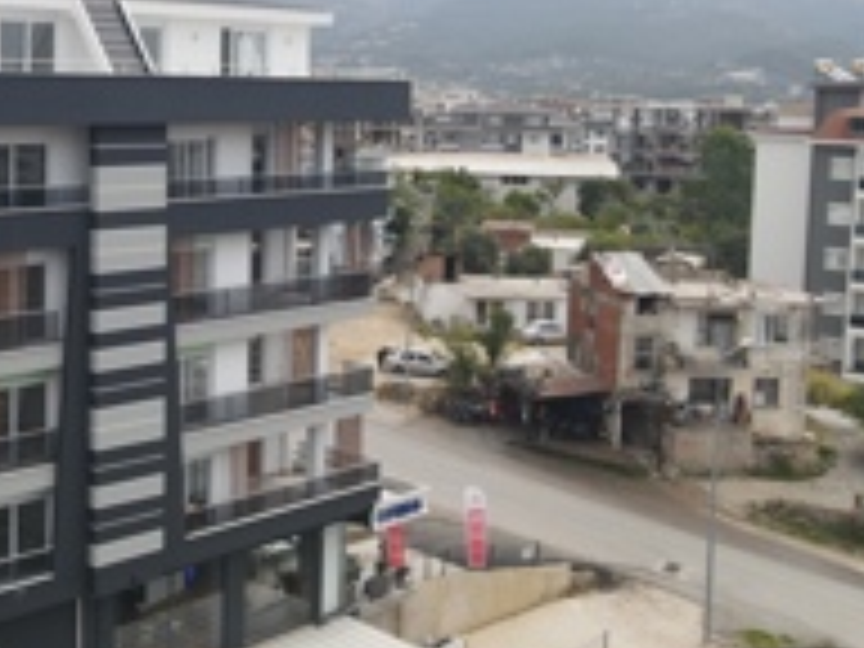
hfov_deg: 36.8
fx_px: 1248
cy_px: 234
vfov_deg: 29.0
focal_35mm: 50
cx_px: 166
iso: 100
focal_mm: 4.5
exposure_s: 1/640
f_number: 2.8
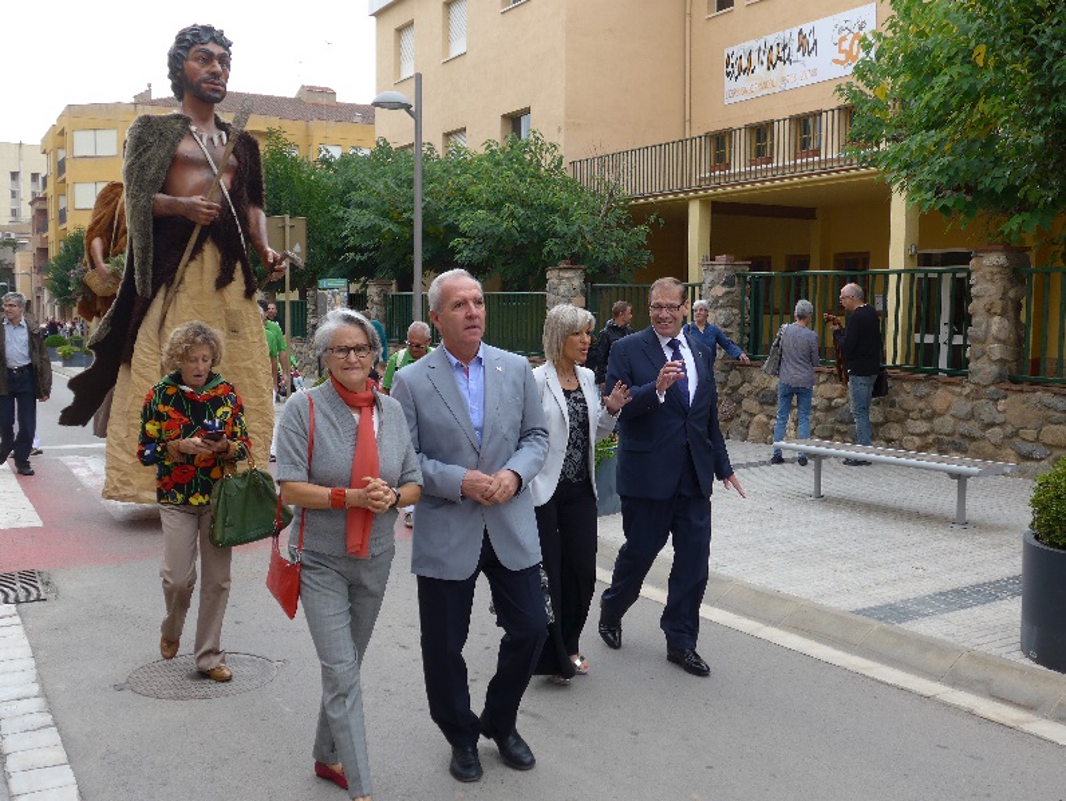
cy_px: 400
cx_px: 533
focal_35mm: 36
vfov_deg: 39.7
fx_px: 1109
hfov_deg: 51.3
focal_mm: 7.5
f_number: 2.8
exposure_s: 1/500
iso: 80
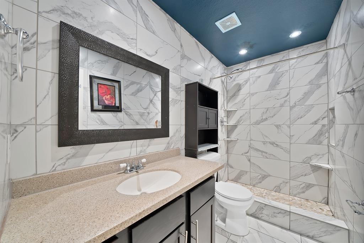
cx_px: 182
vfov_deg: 90.1
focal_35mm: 12
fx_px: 121
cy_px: 122
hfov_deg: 112.6
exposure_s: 1/4
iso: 640
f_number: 9
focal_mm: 12
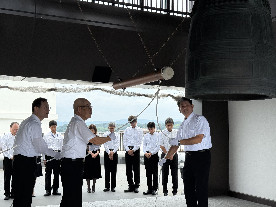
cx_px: 138
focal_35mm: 48
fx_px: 383
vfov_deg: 30.3
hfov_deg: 39.7
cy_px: 104
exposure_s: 1/2865
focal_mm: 6.76
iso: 64
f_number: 1.78
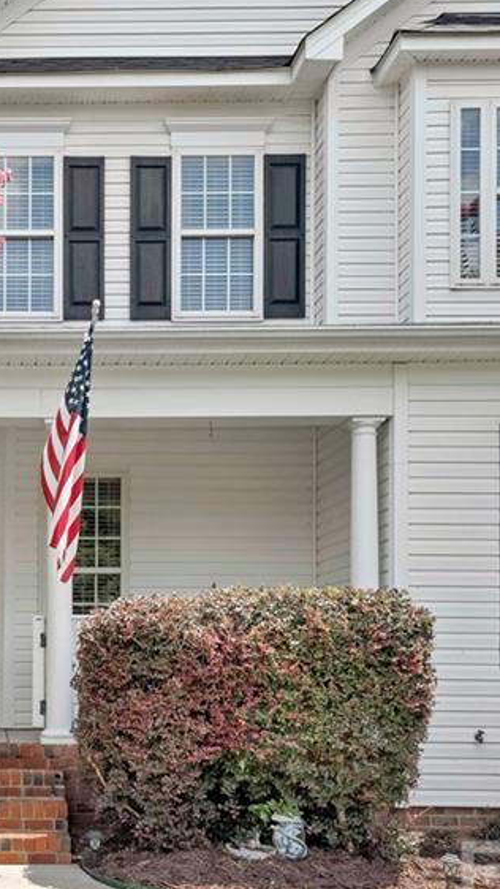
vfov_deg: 47.2
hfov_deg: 25.9
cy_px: 530
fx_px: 1013
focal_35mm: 43
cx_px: -32
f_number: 8
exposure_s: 1/320
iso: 160
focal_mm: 22.5
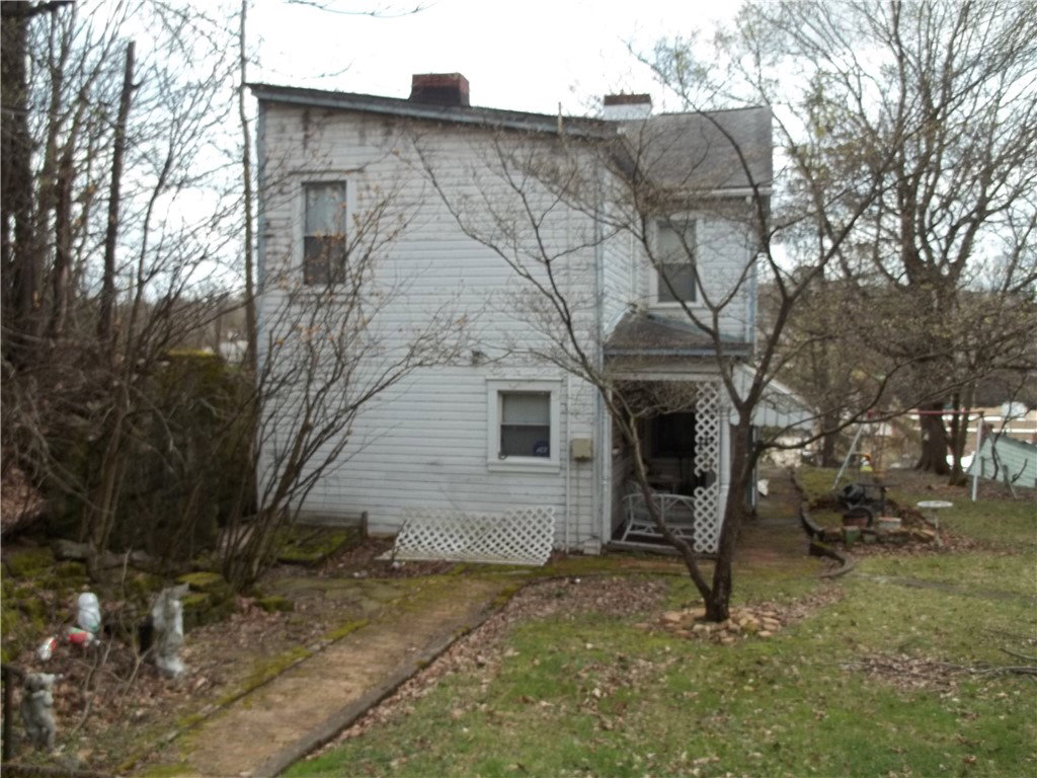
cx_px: 518
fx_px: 989
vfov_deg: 42.9
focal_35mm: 33
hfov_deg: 55.4
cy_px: 389
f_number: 3.3
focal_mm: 5.9
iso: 64
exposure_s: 1/400
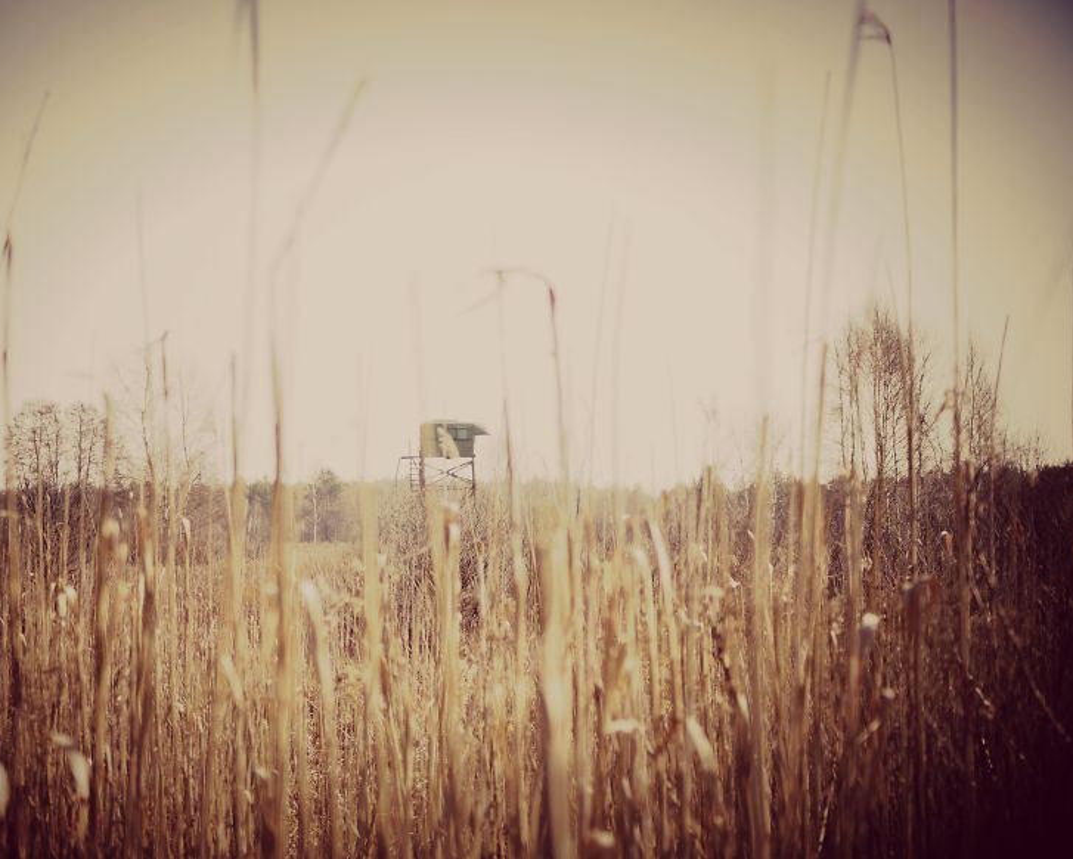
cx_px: 460
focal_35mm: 93
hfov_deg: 20.6
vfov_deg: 16.5
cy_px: 430
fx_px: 2954
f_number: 5
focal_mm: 55
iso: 800
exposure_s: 1/3200
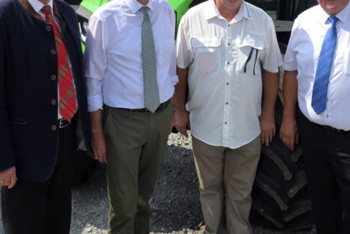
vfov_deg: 25.2
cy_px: 24
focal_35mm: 52
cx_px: 169
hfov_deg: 38.2
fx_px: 506
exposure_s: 1/5017
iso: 80
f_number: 1.7
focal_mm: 6.3
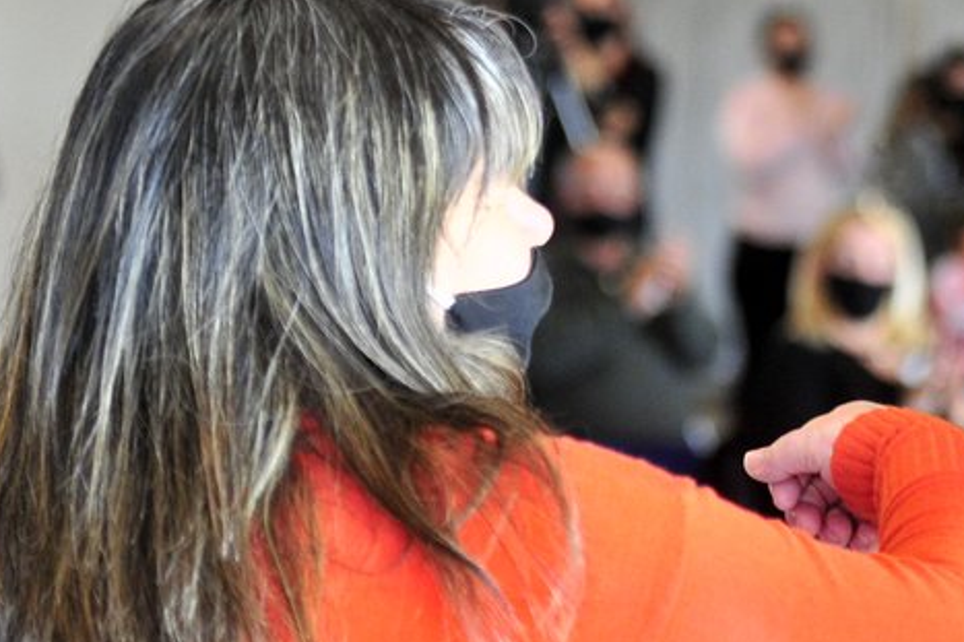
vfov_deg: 7.6
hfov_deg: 11.3
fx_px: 4818
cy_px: 288
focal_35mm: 180
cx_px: 1045
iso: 2000
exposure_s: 1/500
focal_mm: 70
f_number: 2.8
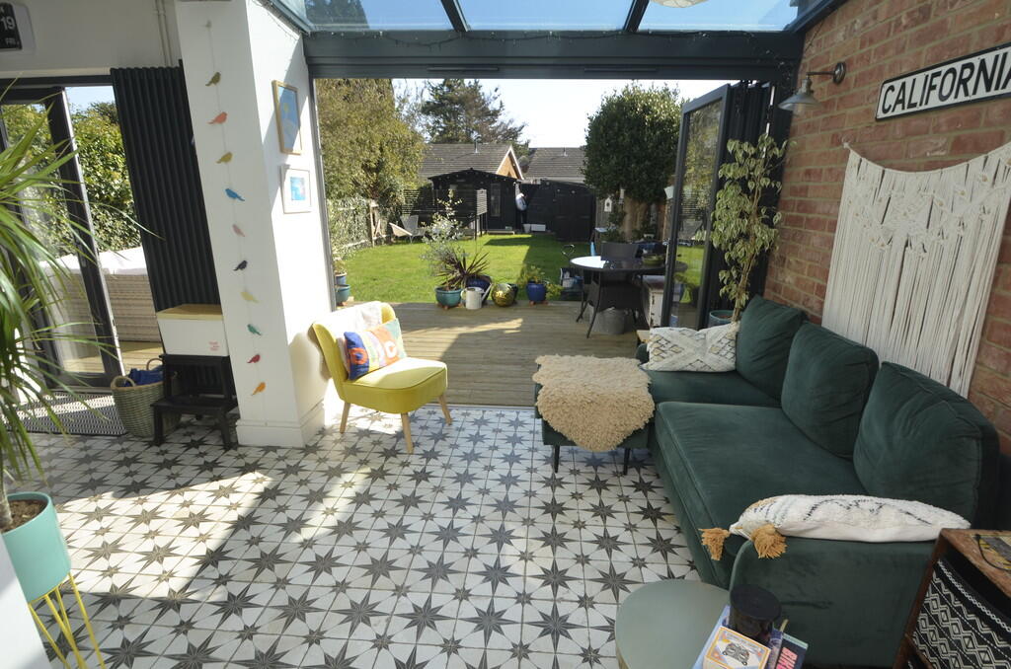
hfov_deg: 90.1
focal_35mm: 18
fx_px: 504
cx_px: 506
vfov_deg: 67.1
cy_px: 334
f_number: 7.1
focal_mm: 12
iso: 100
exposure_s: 1/200
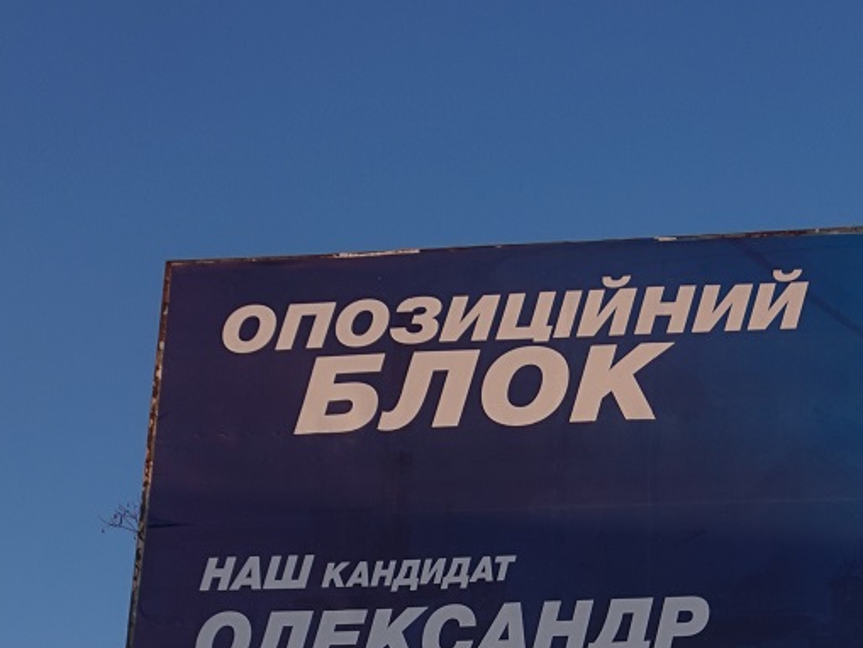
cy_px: 1209
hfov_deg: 27.7
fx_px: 1696
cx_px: 749
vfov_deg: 17.2
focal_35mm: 68
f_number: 5.6
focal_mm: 16
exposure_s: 1/250
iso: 100
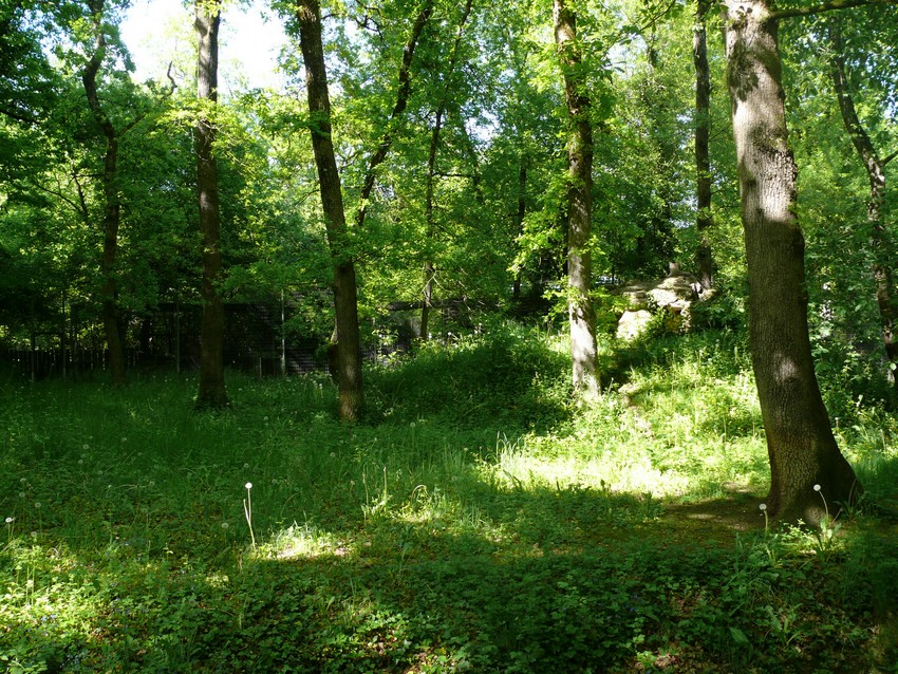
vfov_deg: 40.7
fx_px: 908
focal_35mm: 35
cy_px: 337
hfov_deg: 52.6
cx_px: 449
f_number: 3.2
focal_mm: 7.4
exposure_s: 1/100
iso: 100
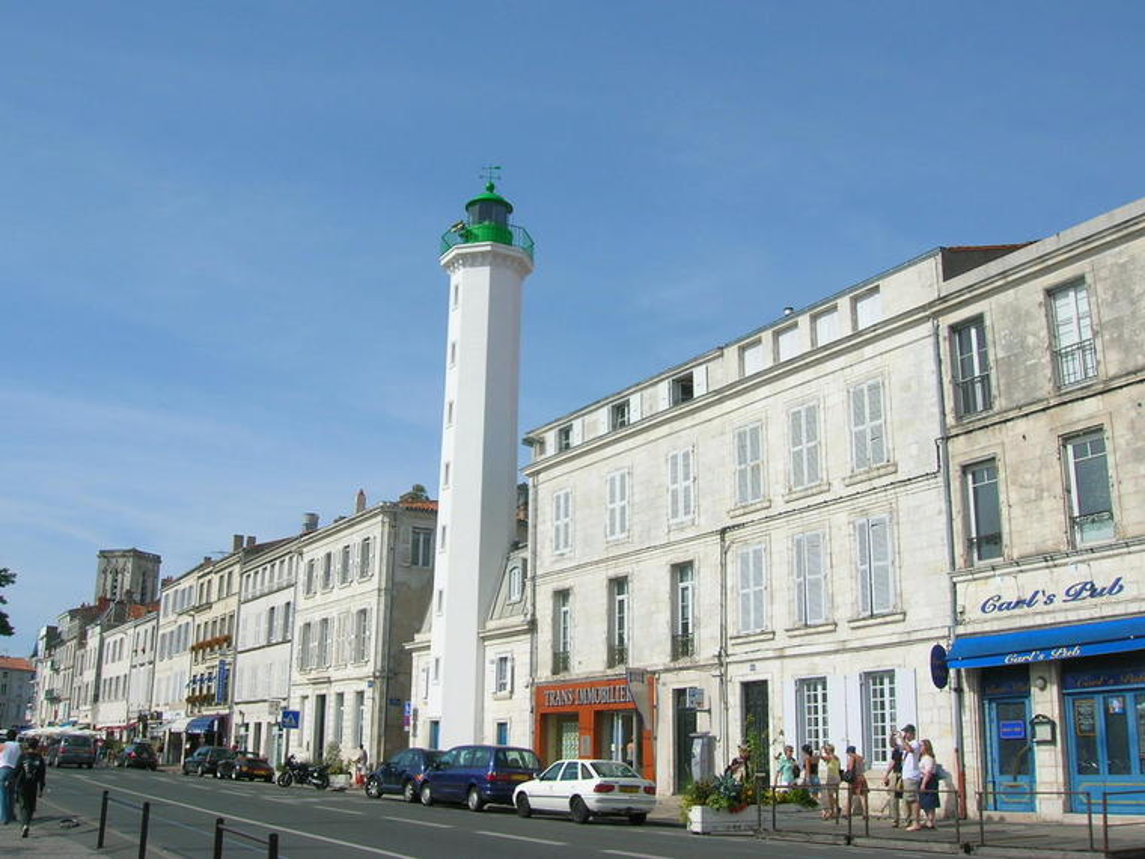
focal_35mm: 34
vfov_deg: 41.8
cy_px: 430
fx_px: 1125
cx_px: 572
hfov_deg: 54.0
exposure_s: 1/597
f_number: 4.9
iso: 50
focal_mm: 5.7
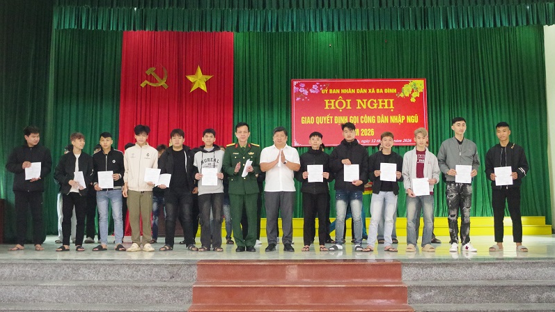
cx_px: 278
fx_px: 603
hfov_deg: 49.4
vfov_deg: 29.0
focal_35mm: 41
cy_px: 140
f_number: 5.6
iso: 12800
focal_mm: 26.25
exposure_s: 1/100
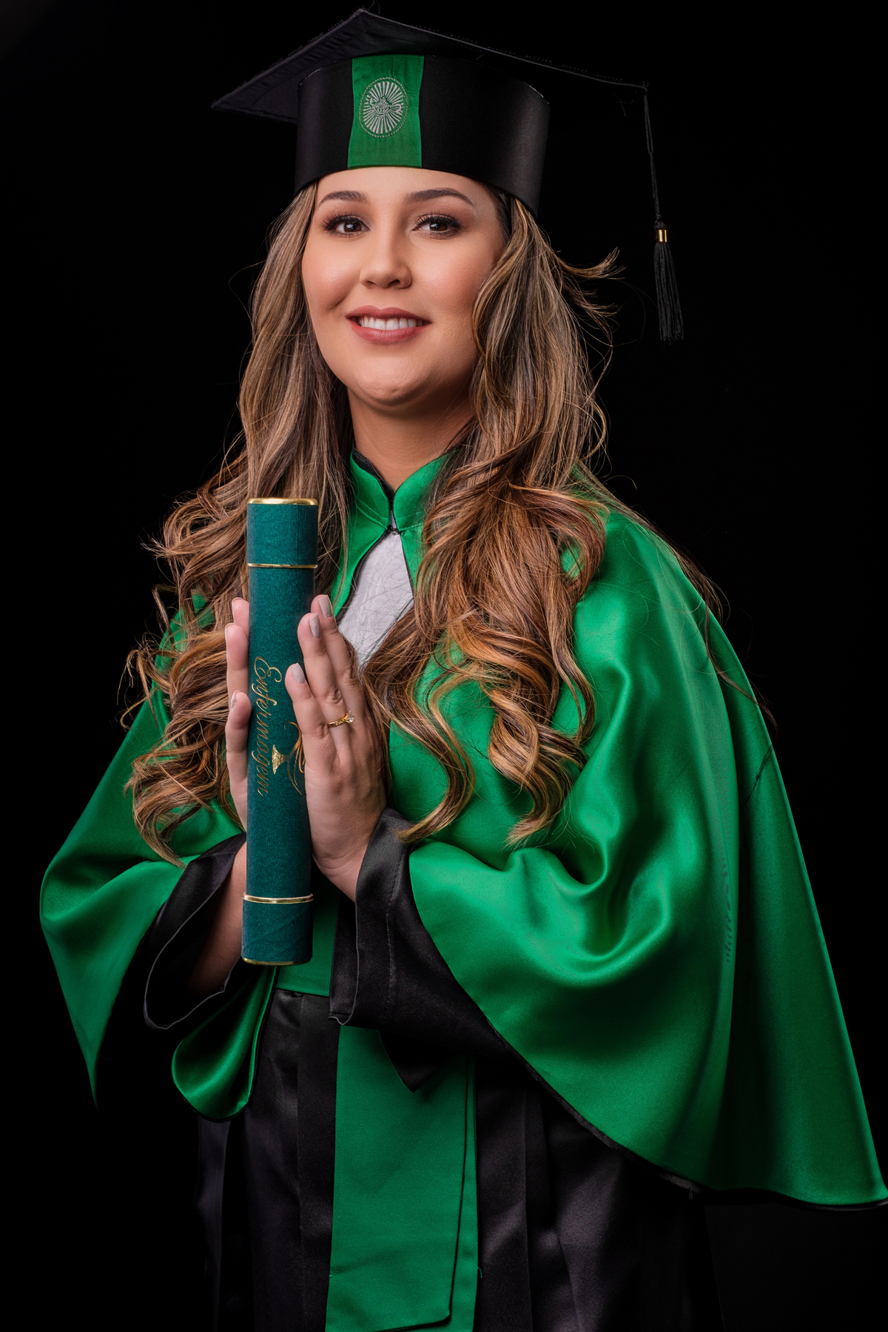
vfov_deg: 27.0
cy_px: 666
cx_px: 444
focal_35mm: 75
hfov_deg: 18.2
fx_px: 2775
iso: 200
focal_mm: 50
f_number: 7.1
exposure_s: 1/100
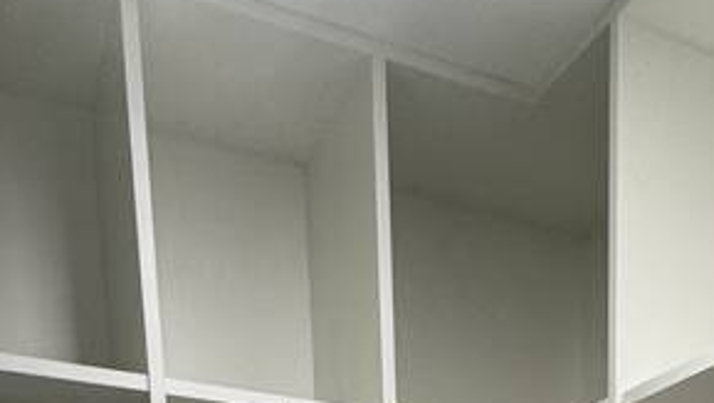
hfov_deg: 35.1
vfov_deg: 14.6
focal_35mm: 57
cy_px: 942
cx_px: 603
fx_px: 1080
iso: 160
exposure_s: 1/60
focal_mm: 2.22
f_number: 2.2
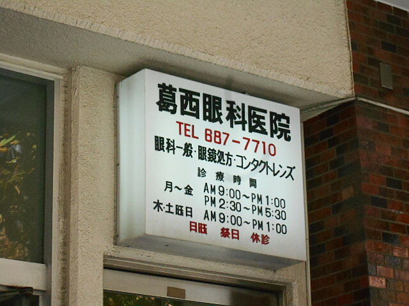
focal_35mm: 113
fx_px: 1335
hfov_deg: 17.4
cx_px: 204
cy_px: 153
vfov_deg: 13.1
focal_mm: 20.1
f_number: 6
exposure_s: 1/250
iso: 800
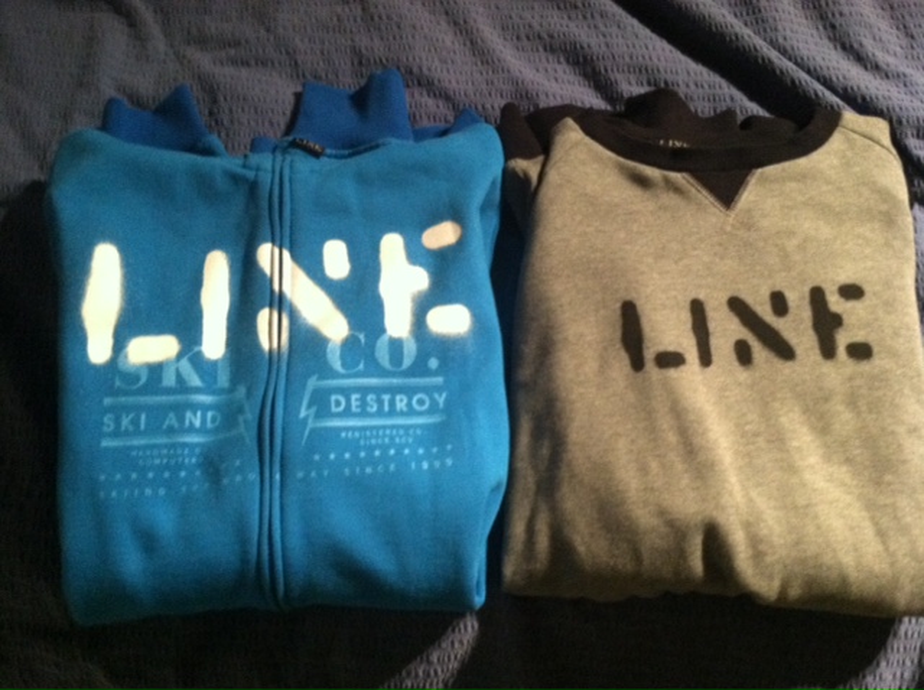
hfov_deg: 52.7
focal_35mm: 35
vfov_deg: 40.6
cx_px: 462
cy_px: 345
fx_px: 933
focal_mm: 3.85
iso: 640
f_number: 2.8
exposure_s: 1/15
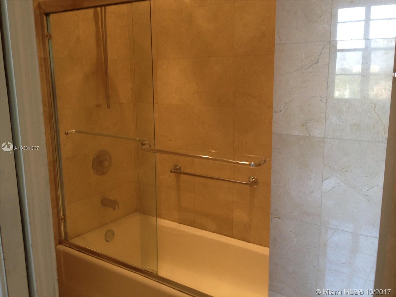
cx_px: 198
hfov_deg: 52.6
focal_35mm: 35
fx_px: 400
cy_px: 148
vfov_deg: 40.7
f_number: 2.4
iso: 64
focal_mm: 4.28
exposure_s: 1/24
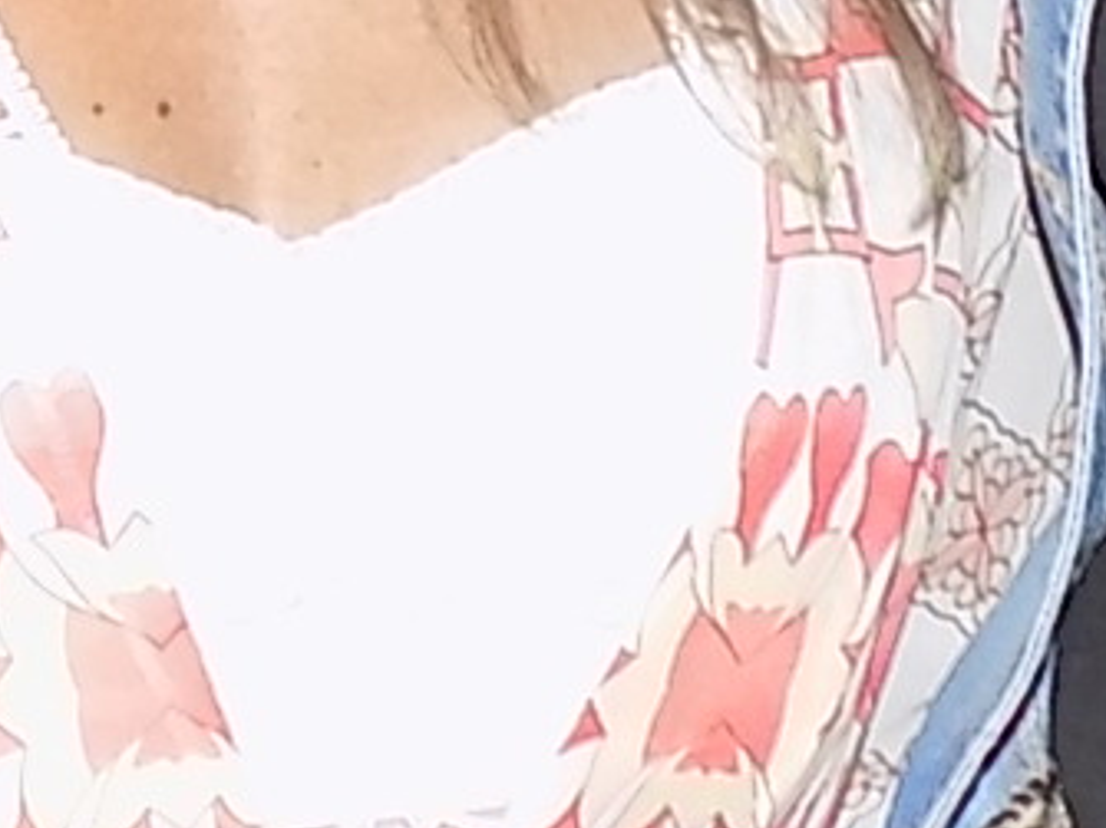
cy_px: -360
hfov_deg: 12.5
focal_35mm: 156
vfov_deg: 9.3
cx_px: 66
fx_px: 4982
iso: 200
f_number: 3.1
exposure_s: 1/30
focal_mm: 4
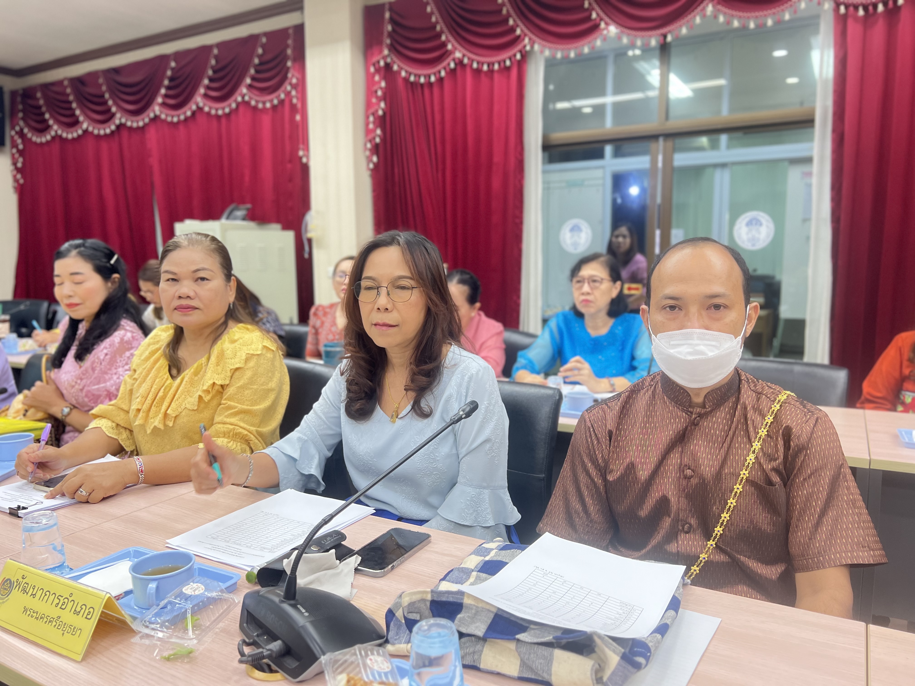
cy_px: 343
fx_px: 687
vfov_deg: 53.1
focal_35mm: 26
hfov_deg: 67.3
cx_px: 458
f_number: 1.5
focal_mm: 5.7
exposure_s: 1/50
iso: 160
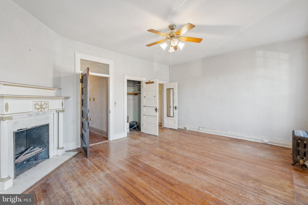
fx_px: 141
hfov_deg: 95.0
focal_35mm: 16
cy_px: 102
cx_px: 154
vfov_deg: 72.1
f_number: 9
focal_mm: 16.5
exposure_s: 1/13
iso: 1000
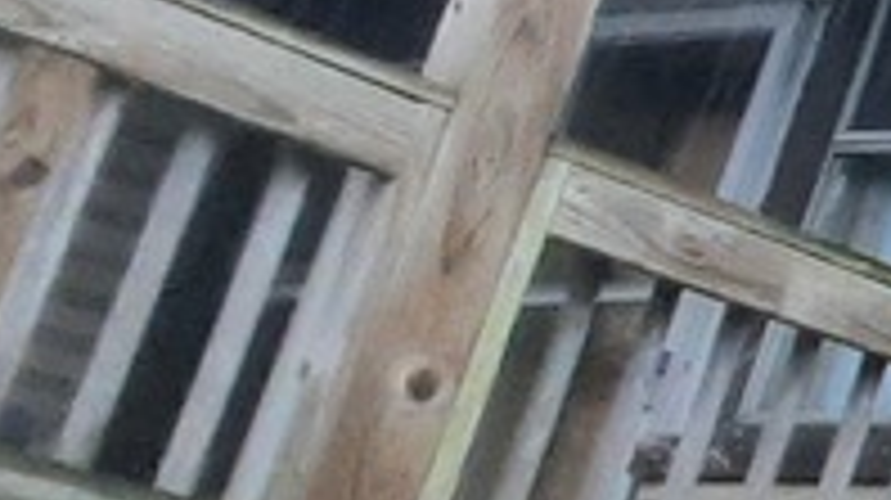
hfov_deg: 9.3
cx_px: 3186
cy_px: 671
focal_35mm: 103
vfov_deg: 11.4
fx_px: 2431
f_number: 2.2
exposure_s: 1/177
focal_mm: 1.74
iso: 40
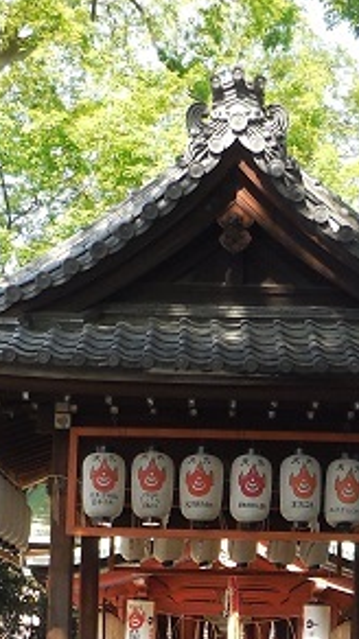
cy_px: 567
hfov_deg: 14.0
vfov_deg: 24.1
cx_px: 219
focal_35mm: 86
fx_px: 1457
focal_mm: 4.5
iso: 125
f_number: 3.1
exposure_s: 1/160
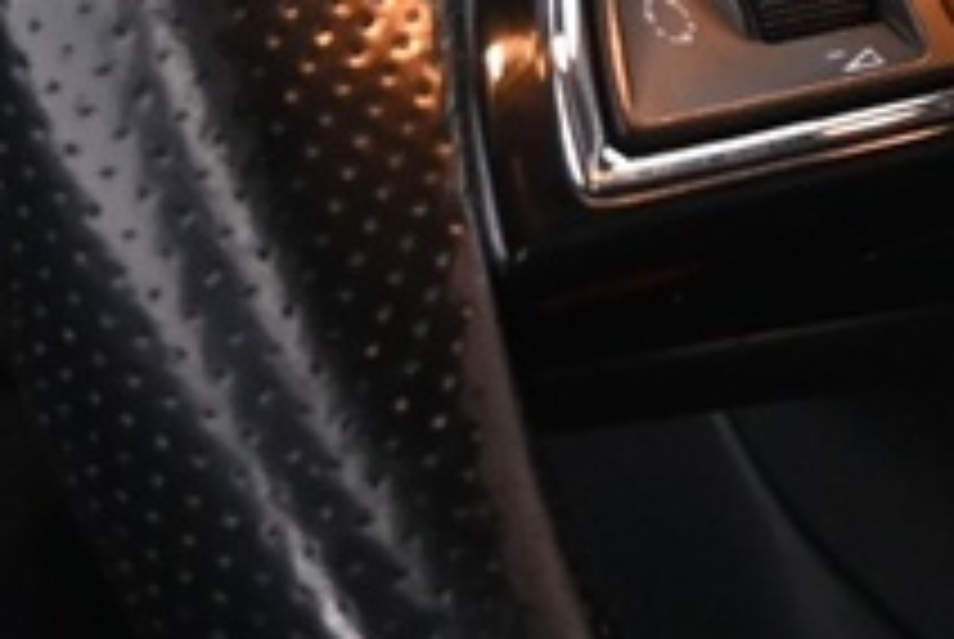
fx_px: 4856
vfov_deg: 7.5
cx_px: 1395
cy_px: -4
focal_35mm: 183
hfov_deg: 10.8
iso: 1600
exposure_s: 1/25
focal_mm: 16
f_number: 3.5
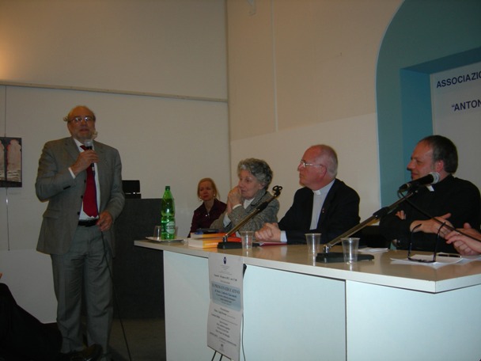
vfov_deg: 39.7
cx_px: 240
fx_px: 500
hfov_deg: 51.4
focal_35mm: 36
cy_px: 180
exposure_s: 1/60.1
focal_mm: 7.5
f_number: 2.7
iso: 64
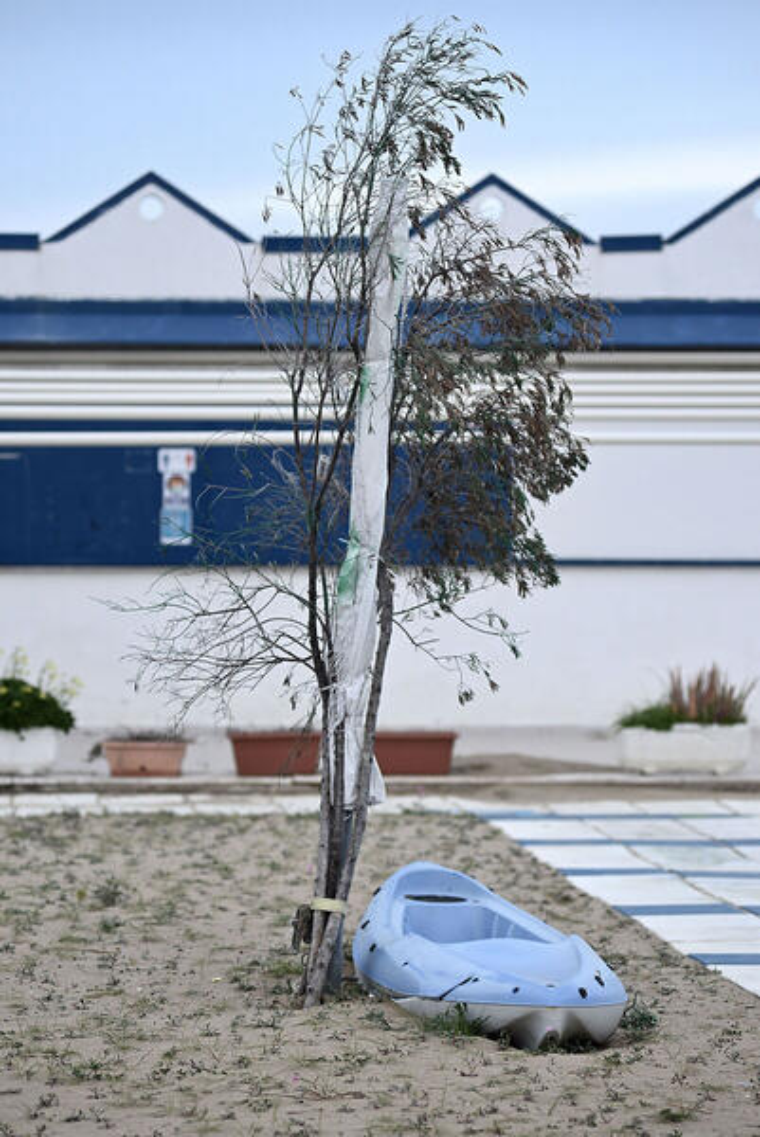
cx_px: 380
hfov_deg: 10.2
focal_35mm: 135
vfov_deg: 15.2
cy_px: 568
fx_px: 4267
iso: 1000
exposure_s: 1/800
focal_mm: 135
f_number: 3.5
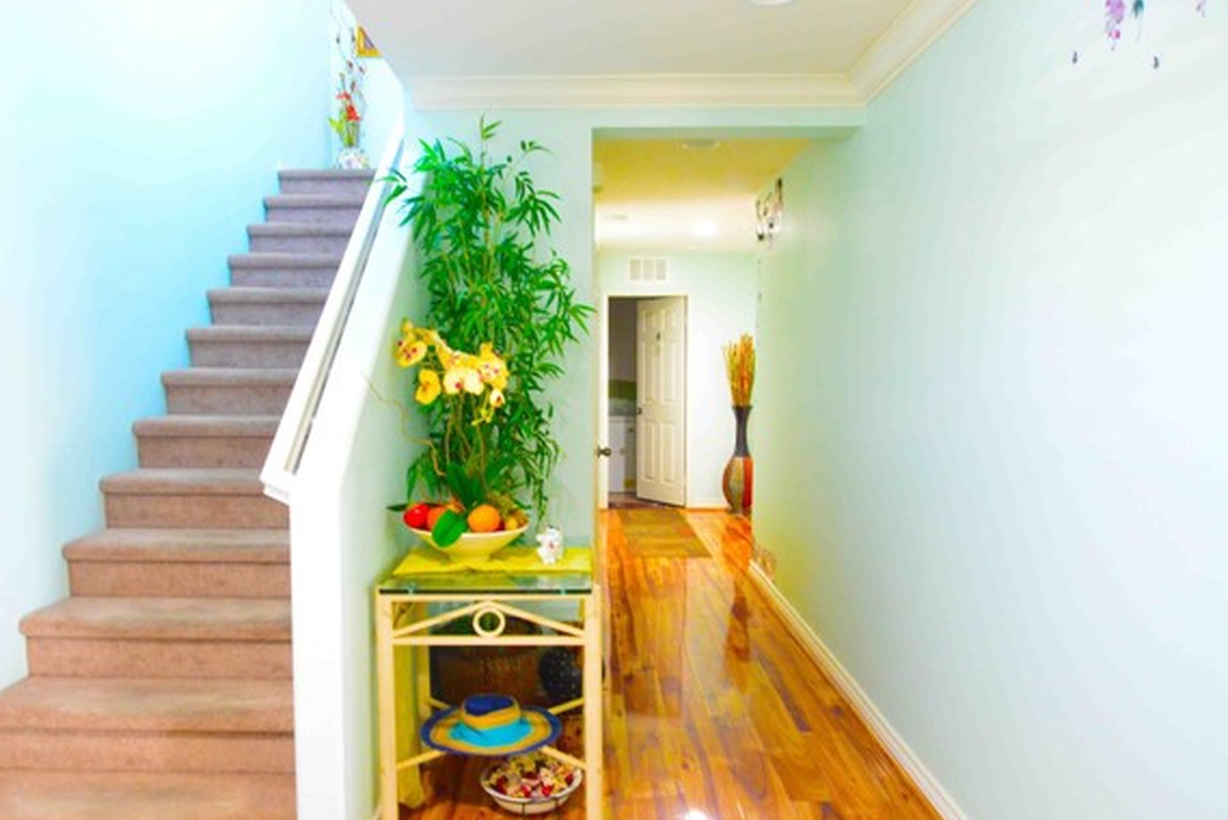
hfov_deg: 67.3
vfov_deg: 47.9
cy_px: 443
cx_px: 568
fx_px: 921
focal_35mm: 27
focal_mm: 24
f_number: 9
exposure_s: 1/15
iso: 6400
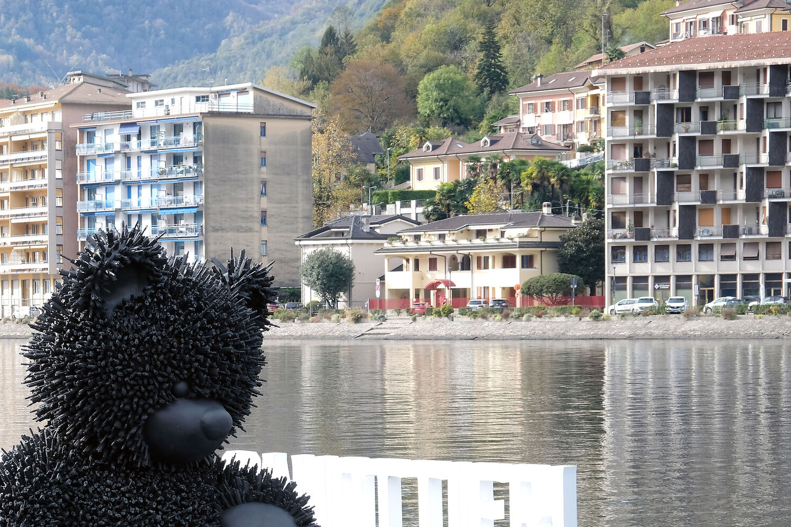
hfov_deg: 15.2
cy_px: 416
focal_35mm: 134
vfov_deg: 10.2
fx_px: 2944
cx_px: 156
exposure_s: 1/180
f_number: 9
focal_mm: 55
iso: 400
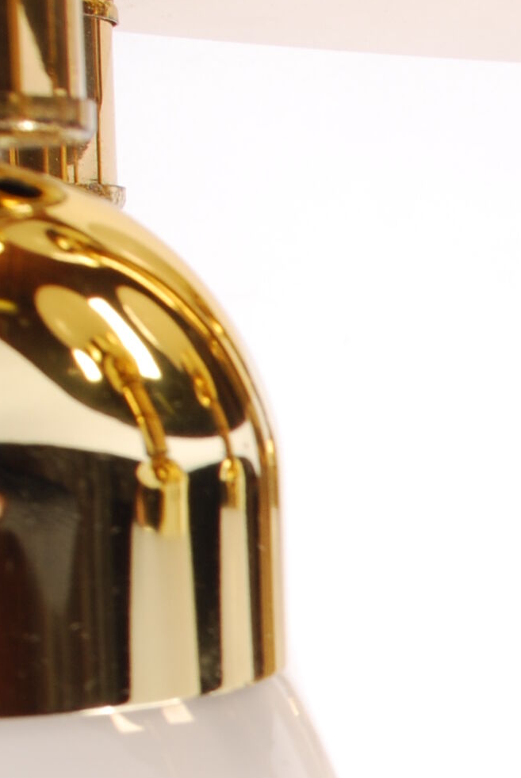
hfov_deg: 9.4
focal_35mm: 142
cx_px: 802
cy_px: 993
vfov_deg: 13.9
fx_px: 3075
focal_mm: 24
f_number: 11
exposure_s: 1/100
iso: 100
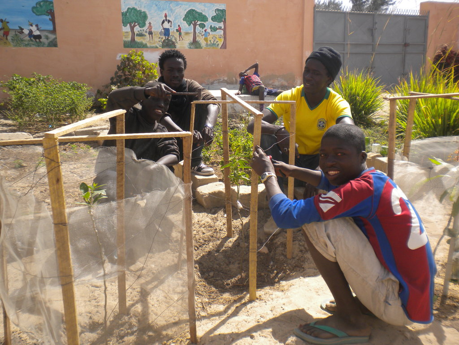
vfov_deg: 40.7
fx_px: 464
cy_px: 172
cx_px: 230
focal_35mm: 35
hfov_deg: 52.6
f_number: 4.6
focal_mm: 6.3
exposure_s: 1/402
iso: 80
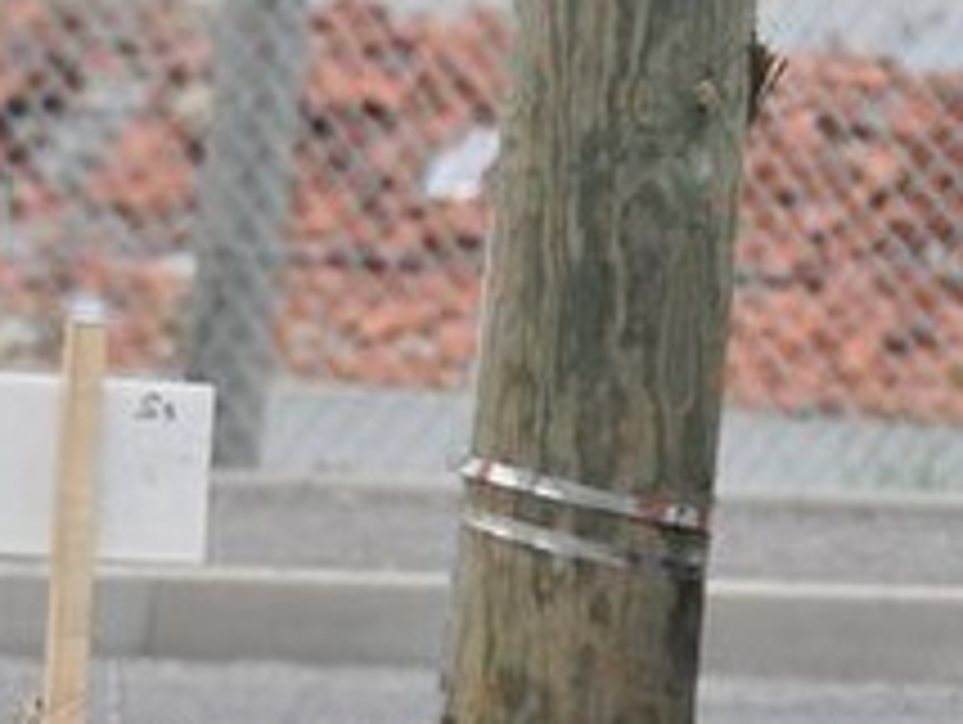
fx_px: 31137
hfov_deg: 1.8
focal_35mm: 1118
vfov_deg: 1.3
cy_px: 200
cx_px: 1760
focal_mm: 210
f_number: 5.6
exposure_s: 1/800
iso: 1000
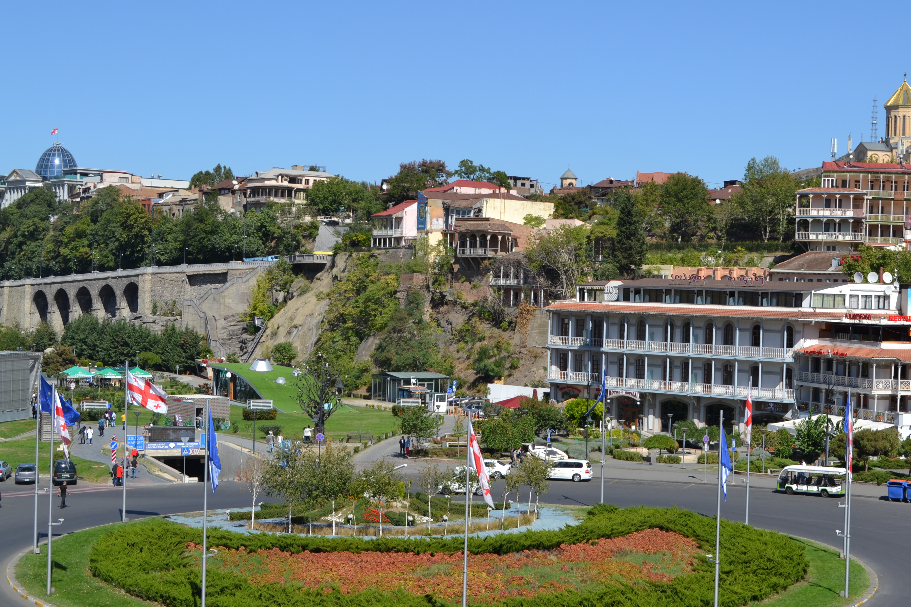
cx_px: 532
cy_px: 315
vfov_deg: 21.7
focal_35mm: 63
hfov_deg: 32.0
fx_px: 1584
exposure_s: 1/250
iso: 100
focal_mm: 35
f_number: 8
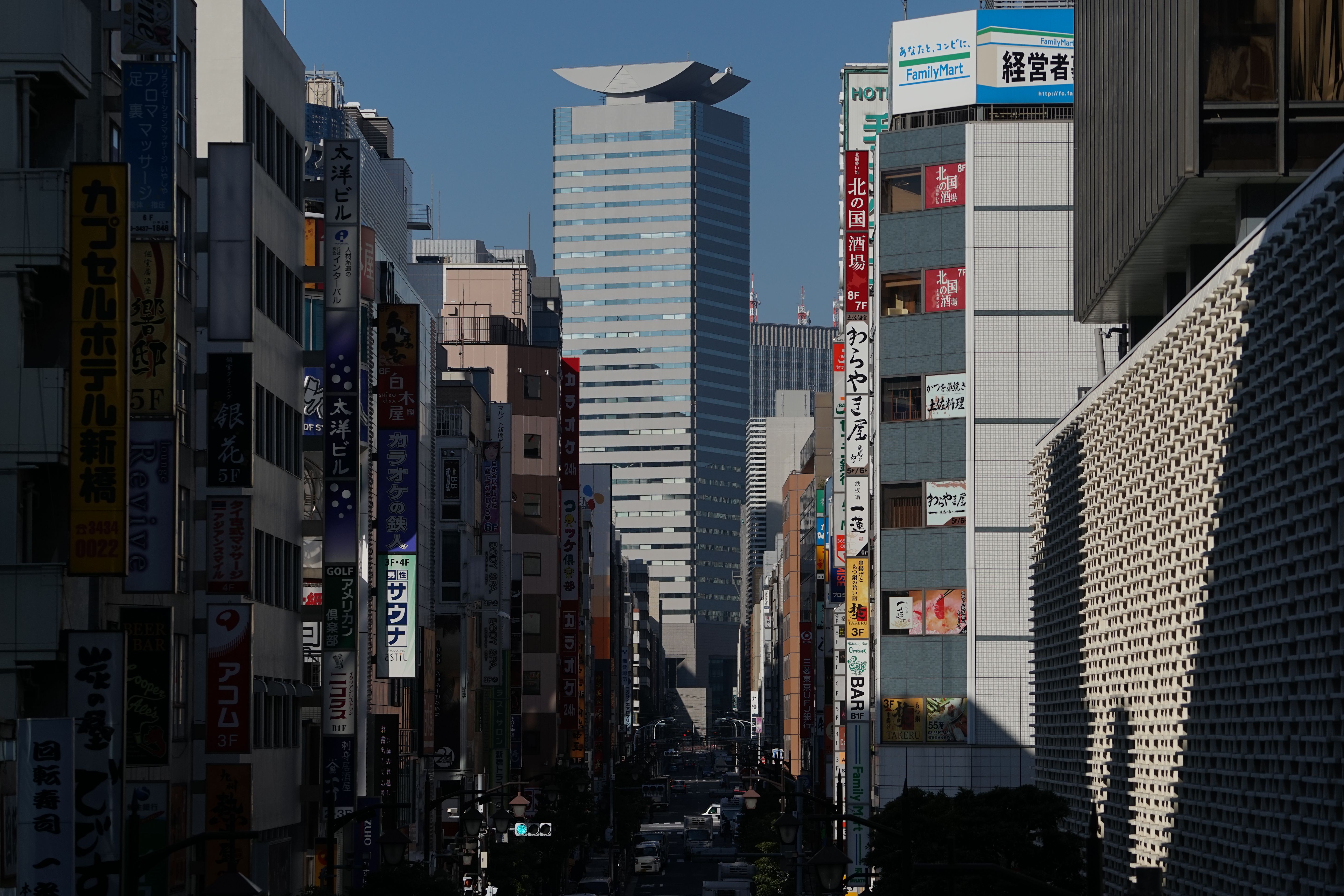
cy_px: 447
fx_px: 4778
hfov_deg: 16.0
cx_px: 659
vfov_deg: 10.7
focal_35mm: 128
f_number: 5.6
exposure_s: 1/2000
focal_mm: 122
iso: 100
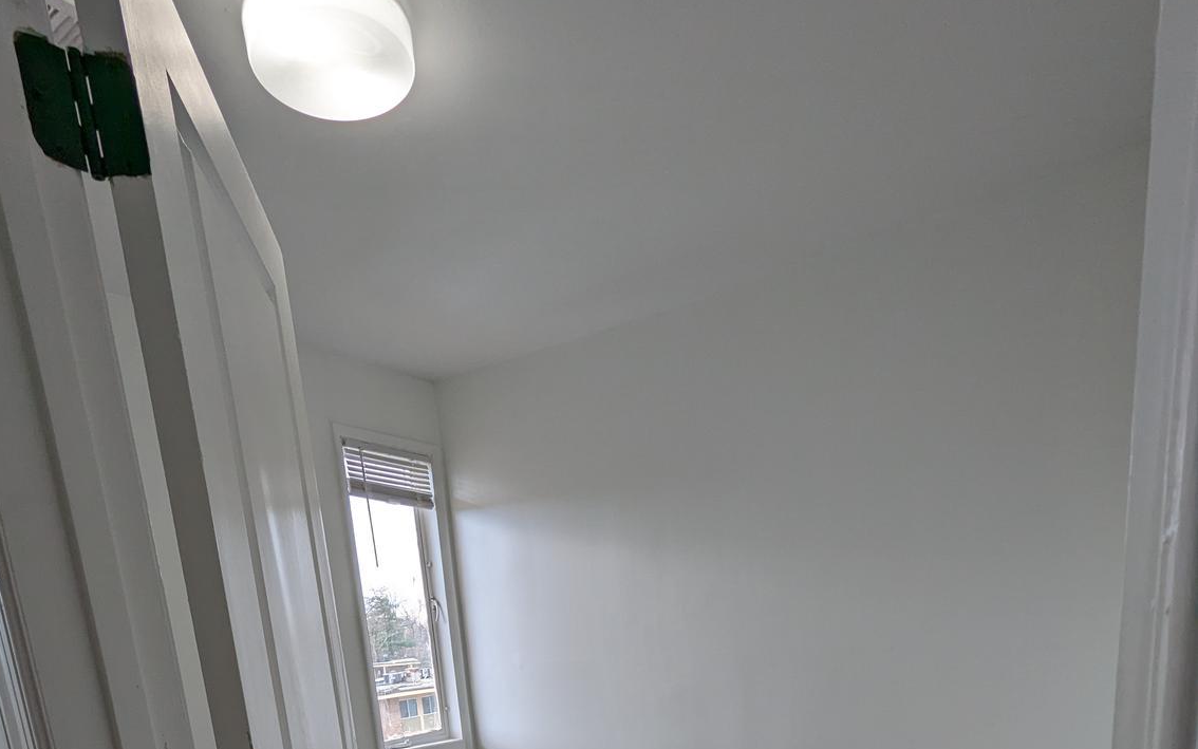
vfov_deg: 43.0
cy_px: 799
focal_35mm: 23
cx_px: 588
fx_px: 751
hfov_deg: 77.1
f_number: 2.2
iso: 54
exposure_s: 1/137
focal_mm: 2.35
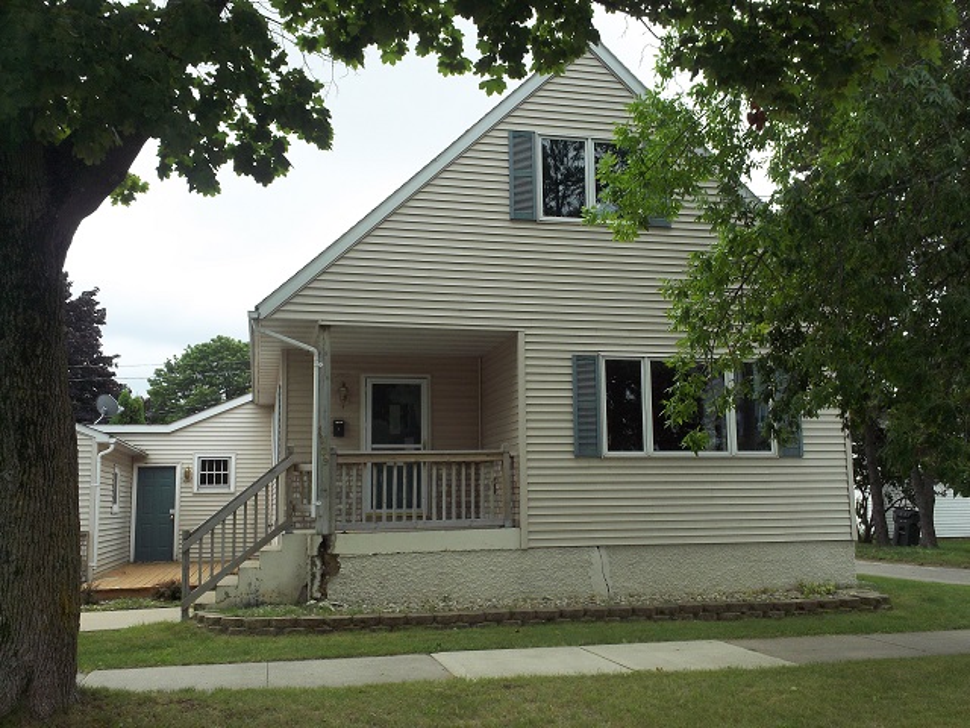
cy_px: 364
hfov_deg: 49.0
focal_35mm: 38
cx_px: 485
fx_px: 1065
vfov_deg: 37.7
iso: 80
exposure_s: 1/200
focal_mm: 6.3
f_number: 4.5
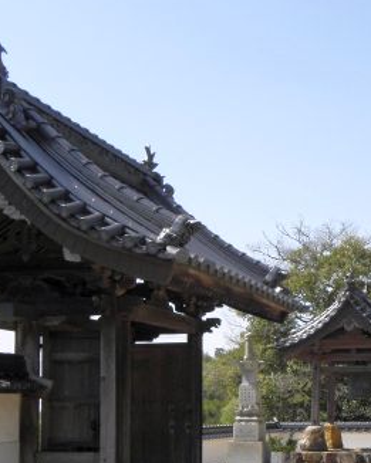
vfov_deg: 28.0
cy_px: 332
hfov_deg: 22.4
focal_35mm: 67
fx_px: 919
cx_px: 308
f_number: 5.6
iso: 64
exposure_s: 1/160
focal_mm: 6.24
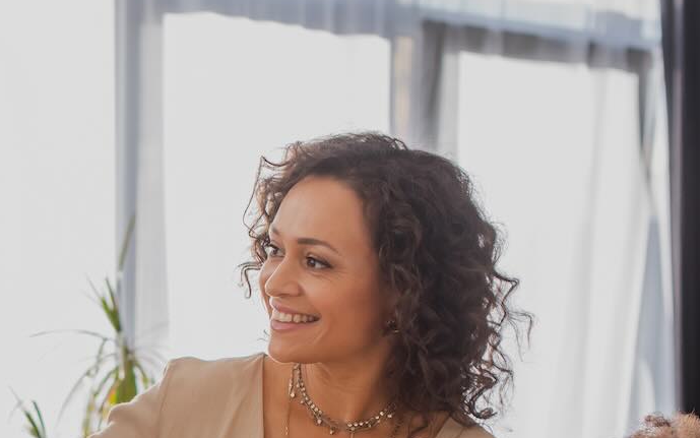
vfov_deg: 8.7
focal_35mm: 148
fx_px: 2824
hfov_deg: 13.7
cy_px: 585
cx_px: -133
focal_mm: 50
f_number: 4
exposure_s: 1/200
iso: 320
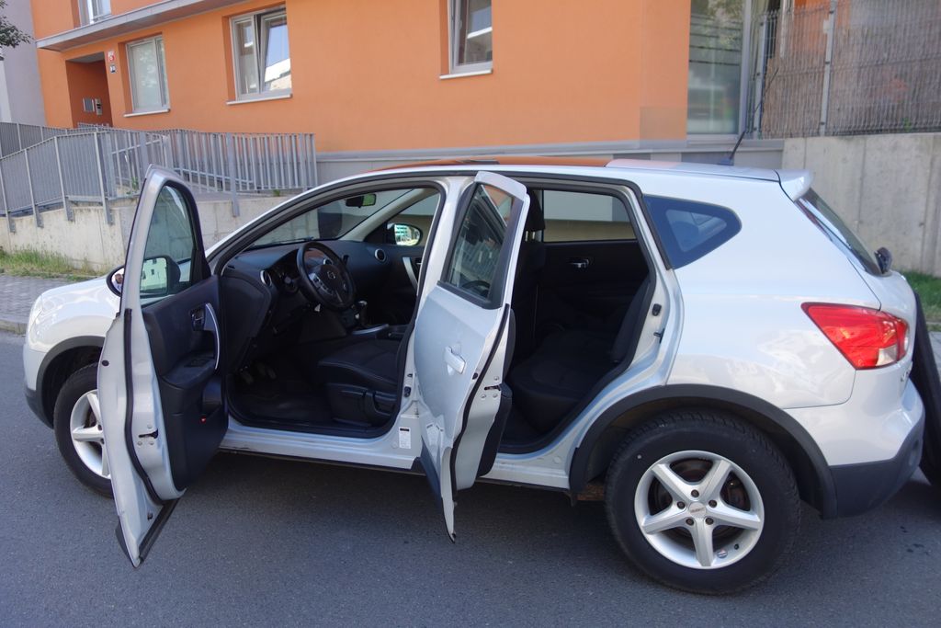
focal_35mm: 28
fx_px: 732
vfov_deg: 46.4
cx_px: 470
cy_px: 314
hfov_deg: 65.5
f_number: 1.8
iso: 125
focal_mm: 10.4
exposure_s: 1/400
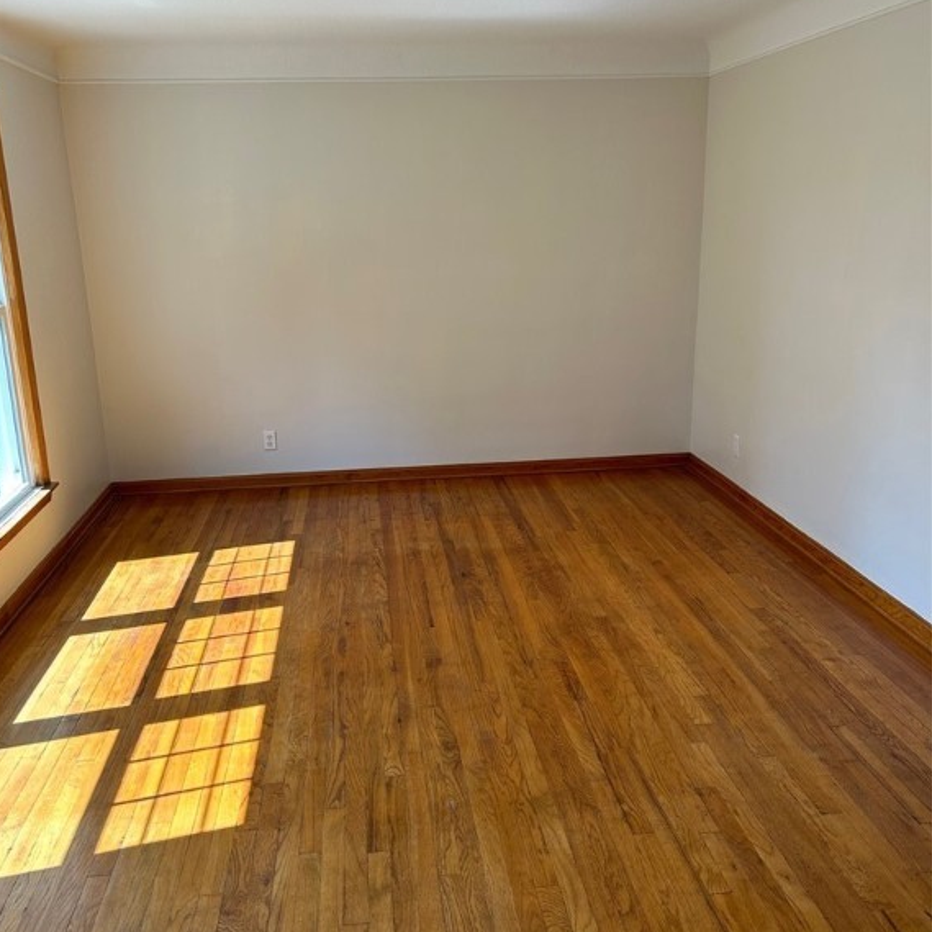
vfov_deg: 52.5
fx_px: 944
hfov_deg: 52.5
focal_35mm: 31
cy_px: 475
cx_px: 462
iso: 50
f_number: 1.5
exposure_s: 1/258
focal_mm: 5.7
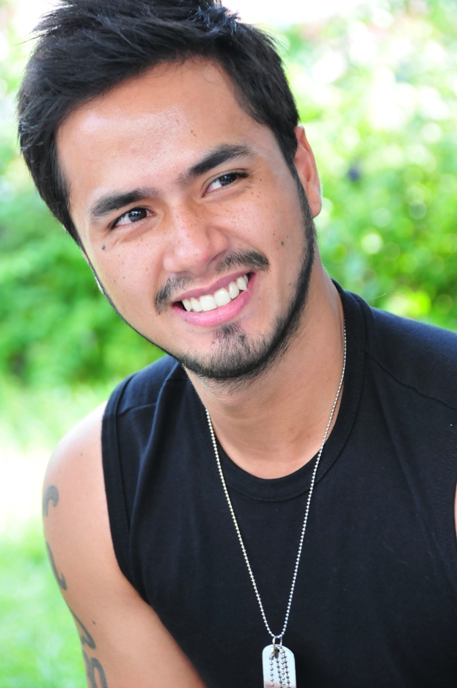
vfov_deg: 16.7
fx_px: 2348
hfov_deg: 11.1
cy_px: 344
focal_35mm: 123
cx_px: 228
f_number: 5.3
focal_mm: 82
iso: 800
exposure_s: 1/125
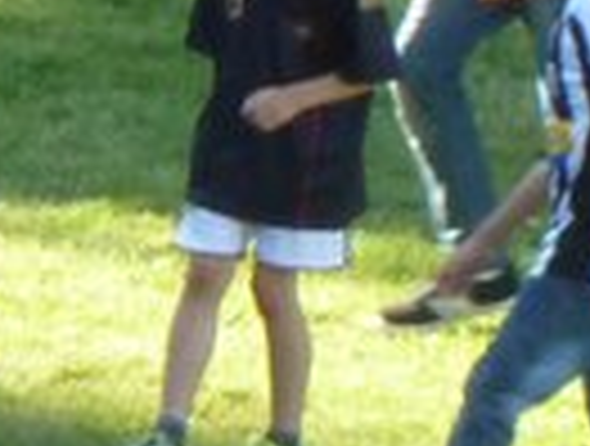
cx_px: 1536
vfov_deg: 0.9
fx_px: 27841
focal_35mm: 1629
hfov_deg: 1.2
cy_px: 59
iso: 200
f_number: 5.5
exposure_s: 1/100
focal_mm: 38.3
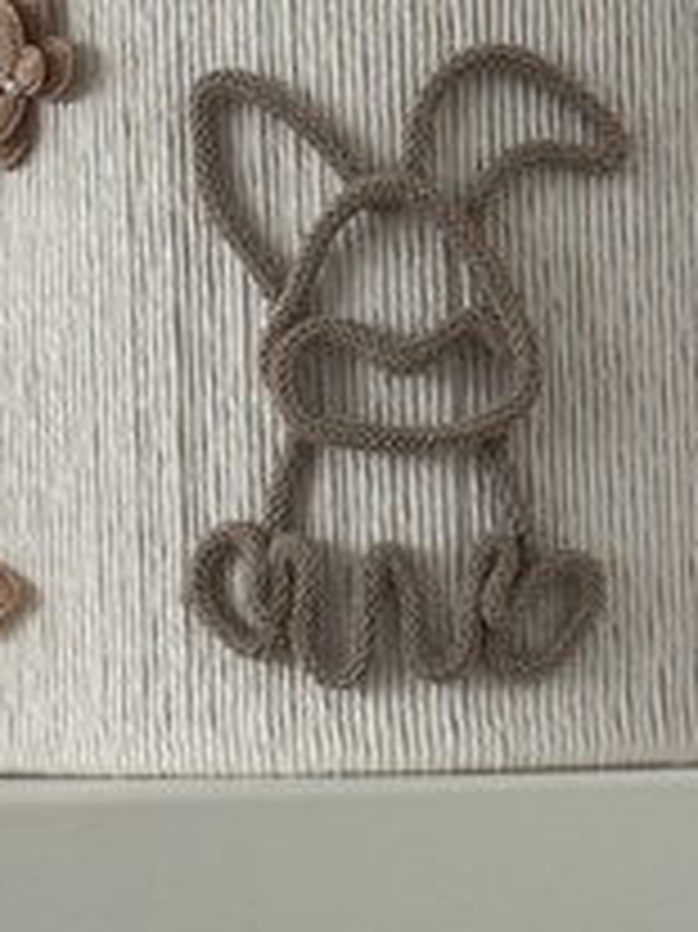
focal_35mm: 139
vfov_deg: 14.2
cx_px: 225
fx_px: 3741
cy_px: 594
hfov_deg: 10.6
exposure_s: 1/60
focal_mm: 6.76
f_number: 1.78
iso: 250
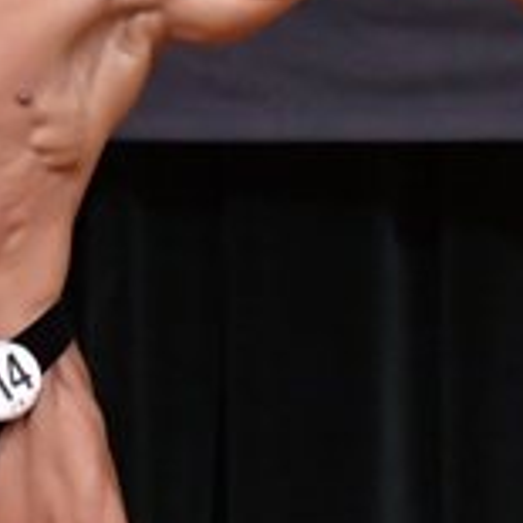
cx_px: -670
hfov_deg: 1.5
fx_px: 19657
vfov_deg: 1.5
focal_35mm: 1150
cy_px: 439
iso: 5000
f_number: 5.6
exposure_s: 1/400
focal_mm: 180
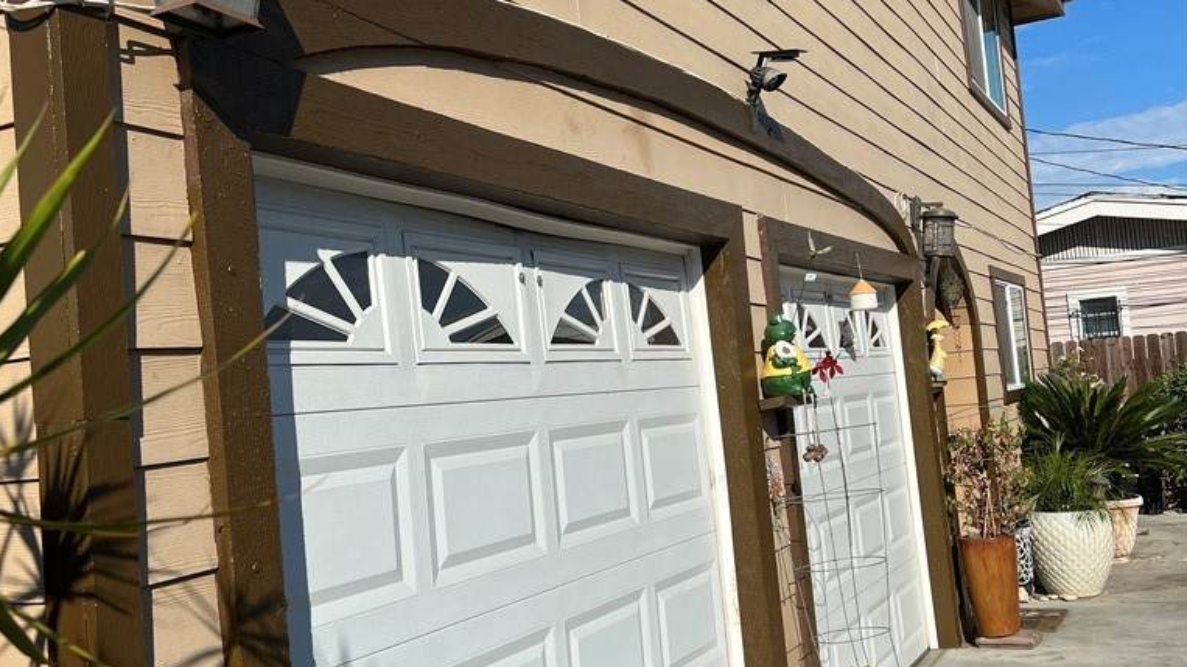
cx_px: 593
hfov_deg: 52.8
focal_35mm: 38
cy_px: 322
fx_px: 1196
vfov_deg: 31.2
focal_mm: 5.7
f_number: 1.5
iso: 50
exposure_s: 1/8696
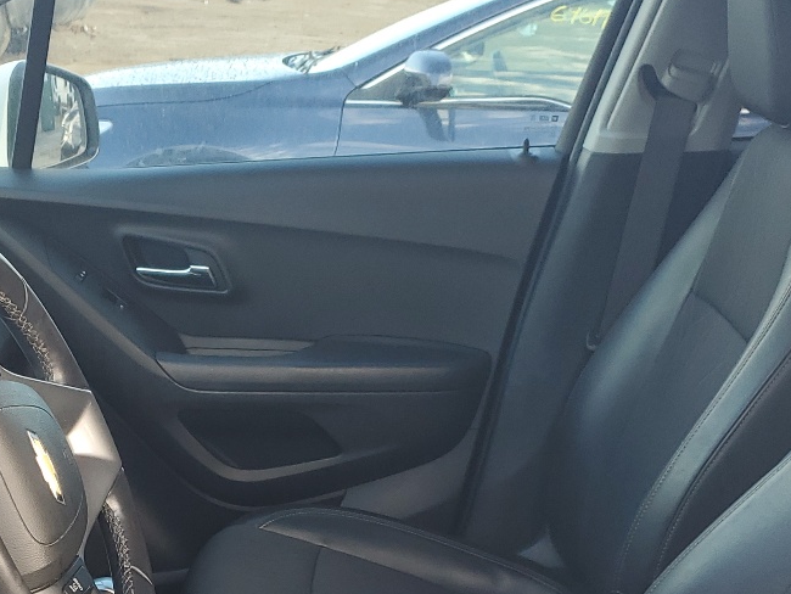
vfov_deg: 21.9
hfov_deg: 29.8
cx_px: 206
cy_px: 622
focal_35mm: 64
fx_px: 1463
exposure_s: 1/143
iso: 50
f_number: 1.5
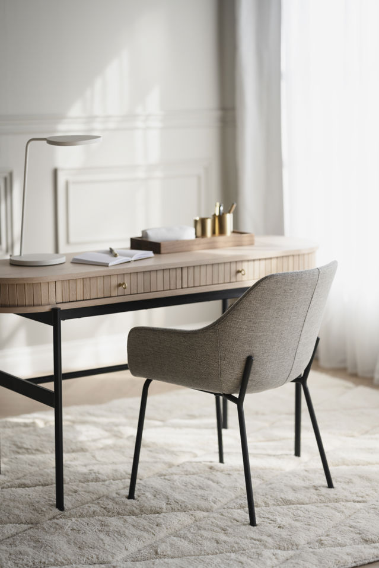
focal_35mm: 85
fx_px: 1342
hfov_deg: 16.1
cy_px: 284
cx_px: 190
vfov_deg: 23.9
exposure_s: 1/1000
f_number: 1.8
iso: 160
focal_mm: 85
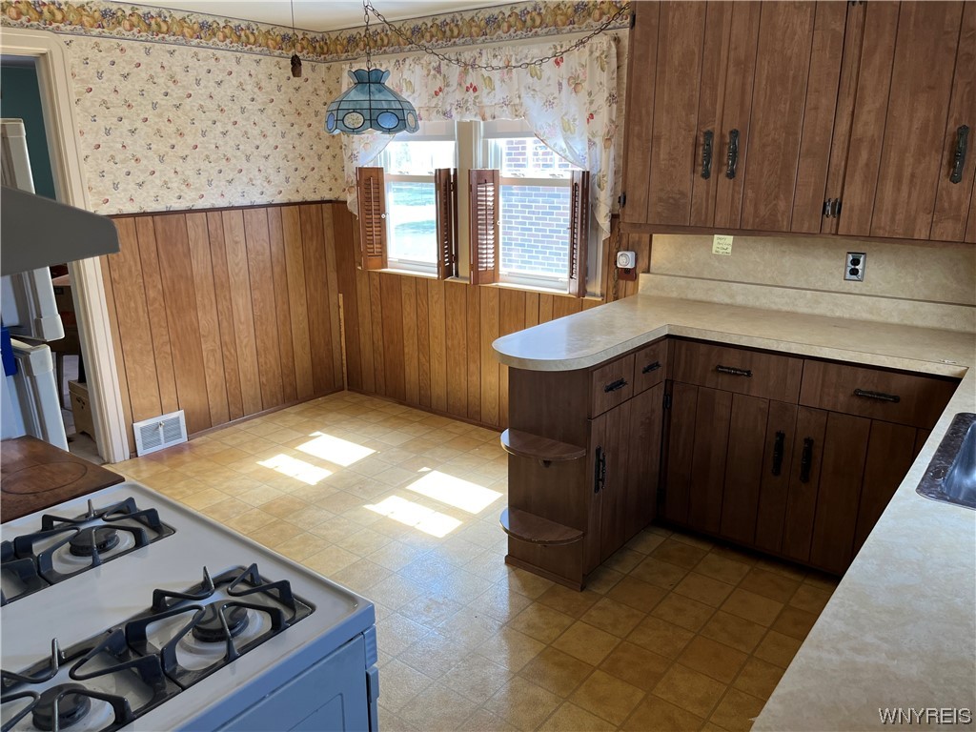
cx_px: 488
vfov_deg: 53.1
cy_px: 366
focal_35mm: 26
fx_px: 733
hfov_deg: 67.3
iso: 80
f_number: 1.6
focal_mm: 5.1
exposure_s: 1/121
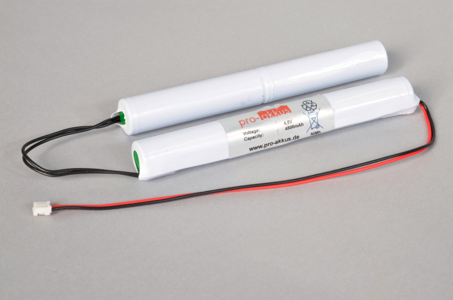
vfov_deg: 13.0
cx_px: 226
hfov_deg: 19.5
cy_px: 150
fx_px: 1319
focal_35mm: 105
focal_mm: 70
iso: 200
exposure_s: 1/160
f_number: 11
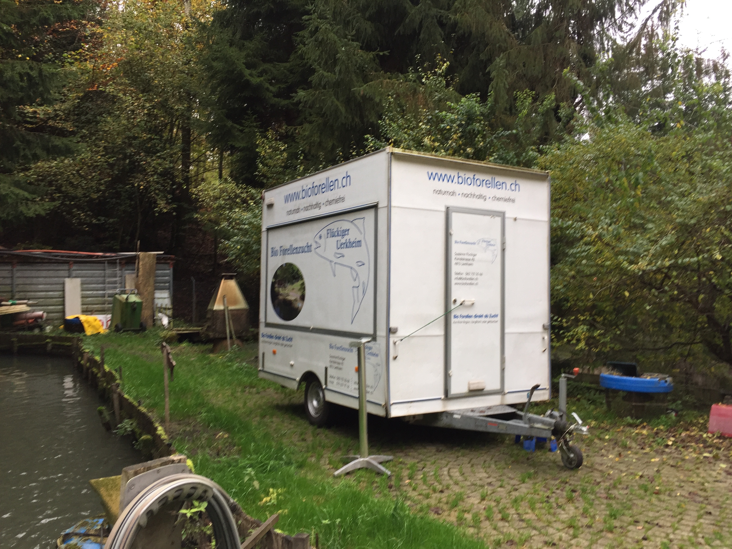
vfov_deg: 48.2
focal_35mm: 29
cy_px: 274
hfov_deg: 61.7
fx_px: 613
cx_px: 366
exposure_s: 1/50
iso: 40
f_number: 2.2
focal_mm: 4.15
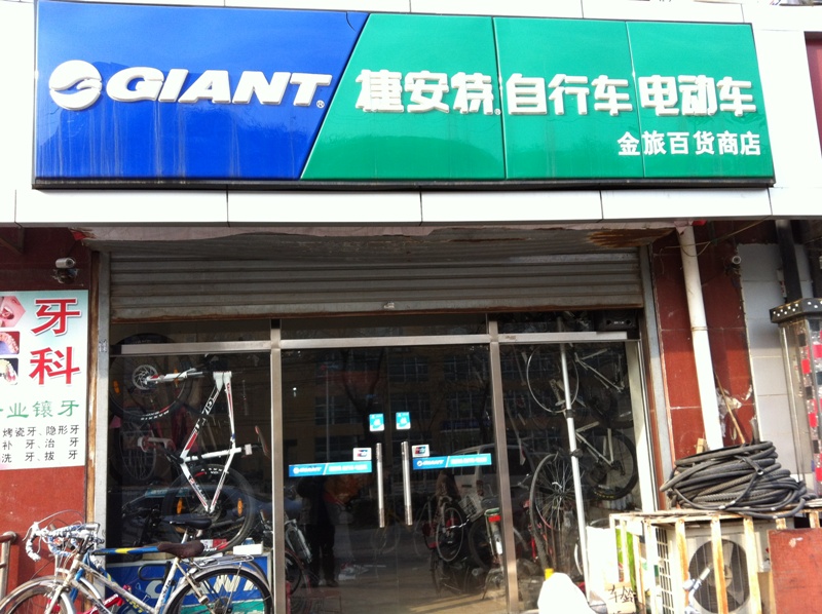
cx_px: 411
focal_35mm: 35
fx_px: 830
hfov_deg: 52.7
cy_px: 307
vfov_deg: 40.6
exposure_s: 1/205
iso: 80
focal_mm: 3.85
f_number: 2.8
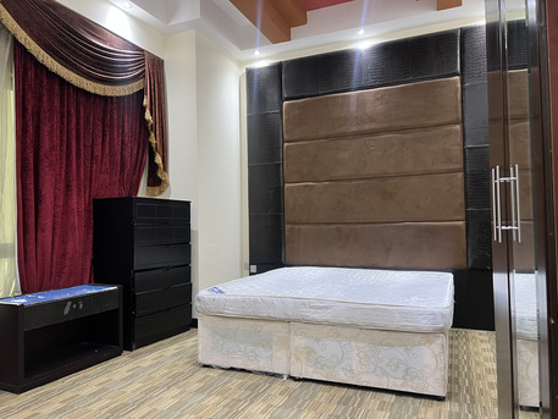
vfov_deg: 53.1
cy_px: 210
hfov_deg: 67.3
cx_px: 279
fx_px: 419
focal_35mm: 26
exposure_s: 1/50
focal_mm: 5.7
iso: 160
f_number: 1.5
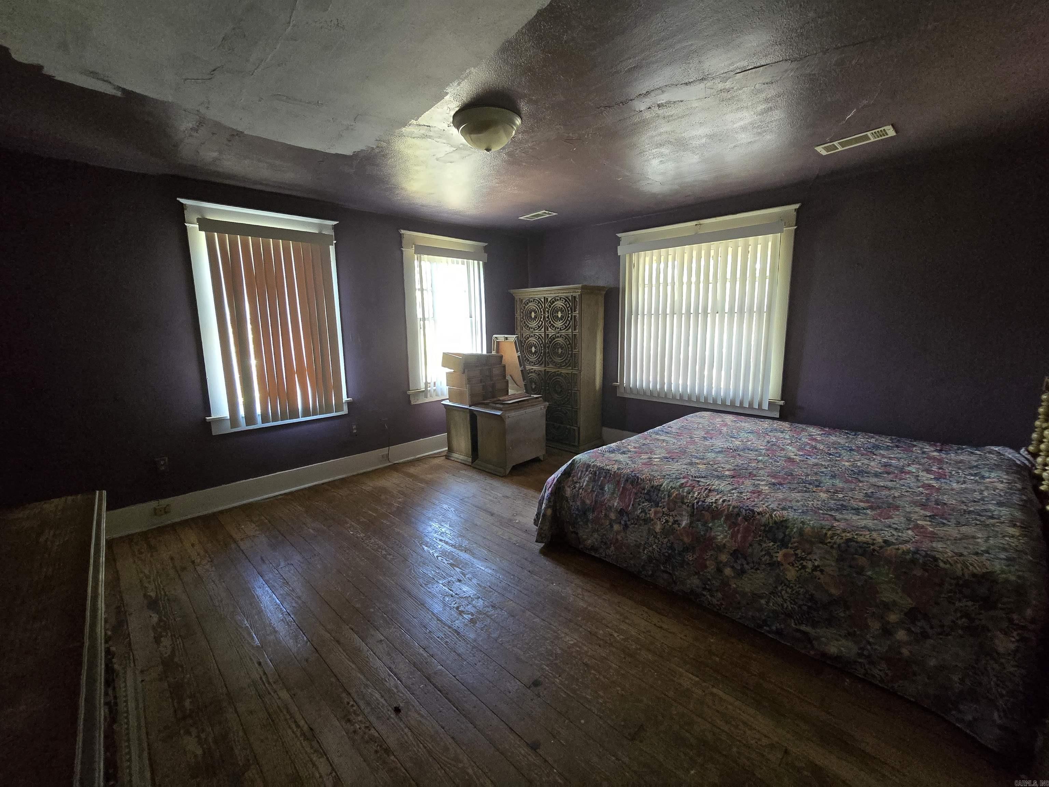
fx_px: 394
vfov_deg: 89.9
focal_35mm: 13
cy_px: 394
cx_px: 524
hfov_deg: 106.2
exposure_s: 1/60
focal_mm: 2.2
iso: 1000
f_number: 2.2
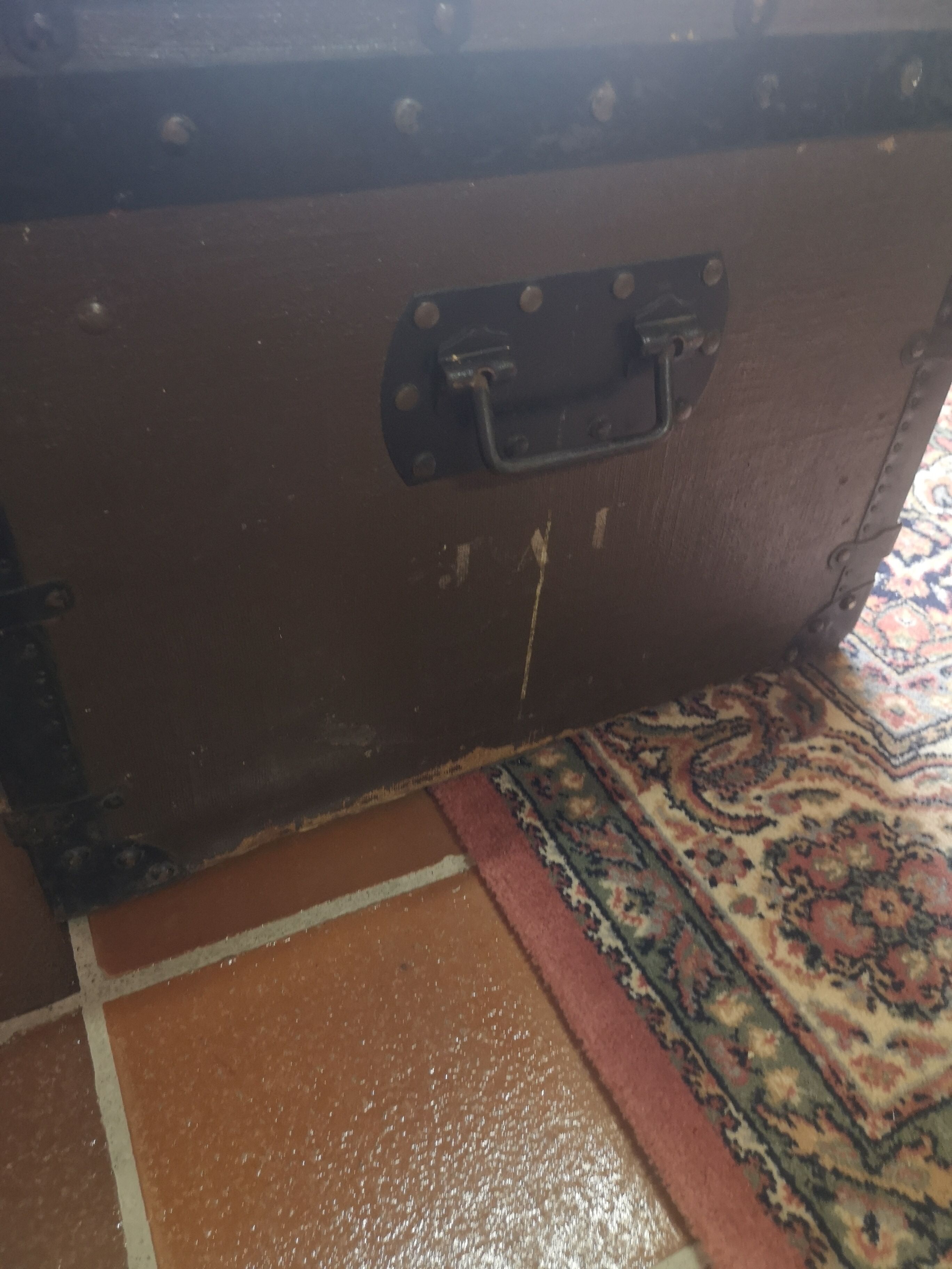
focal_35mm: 27
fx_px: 990
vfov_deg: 65.3
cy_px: 634
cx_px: 476
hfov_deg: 51.4
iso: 400
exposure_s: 1/25
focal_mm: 5.58
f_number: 1.8
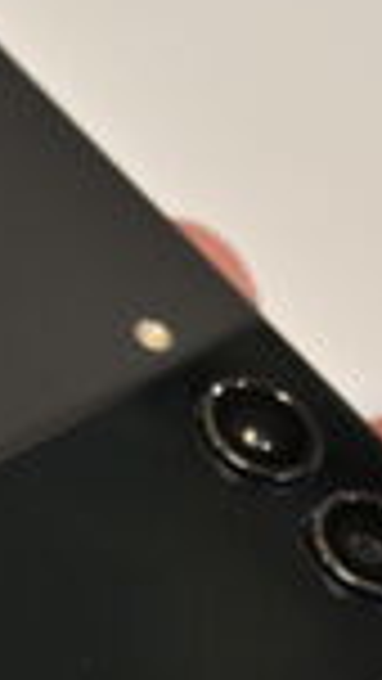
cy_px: 606
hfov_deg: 6.5
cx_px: -18
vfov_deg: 11.6
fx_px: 3332
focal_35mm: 185
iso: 220
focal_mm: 29
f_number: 4.8
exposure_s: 1/50
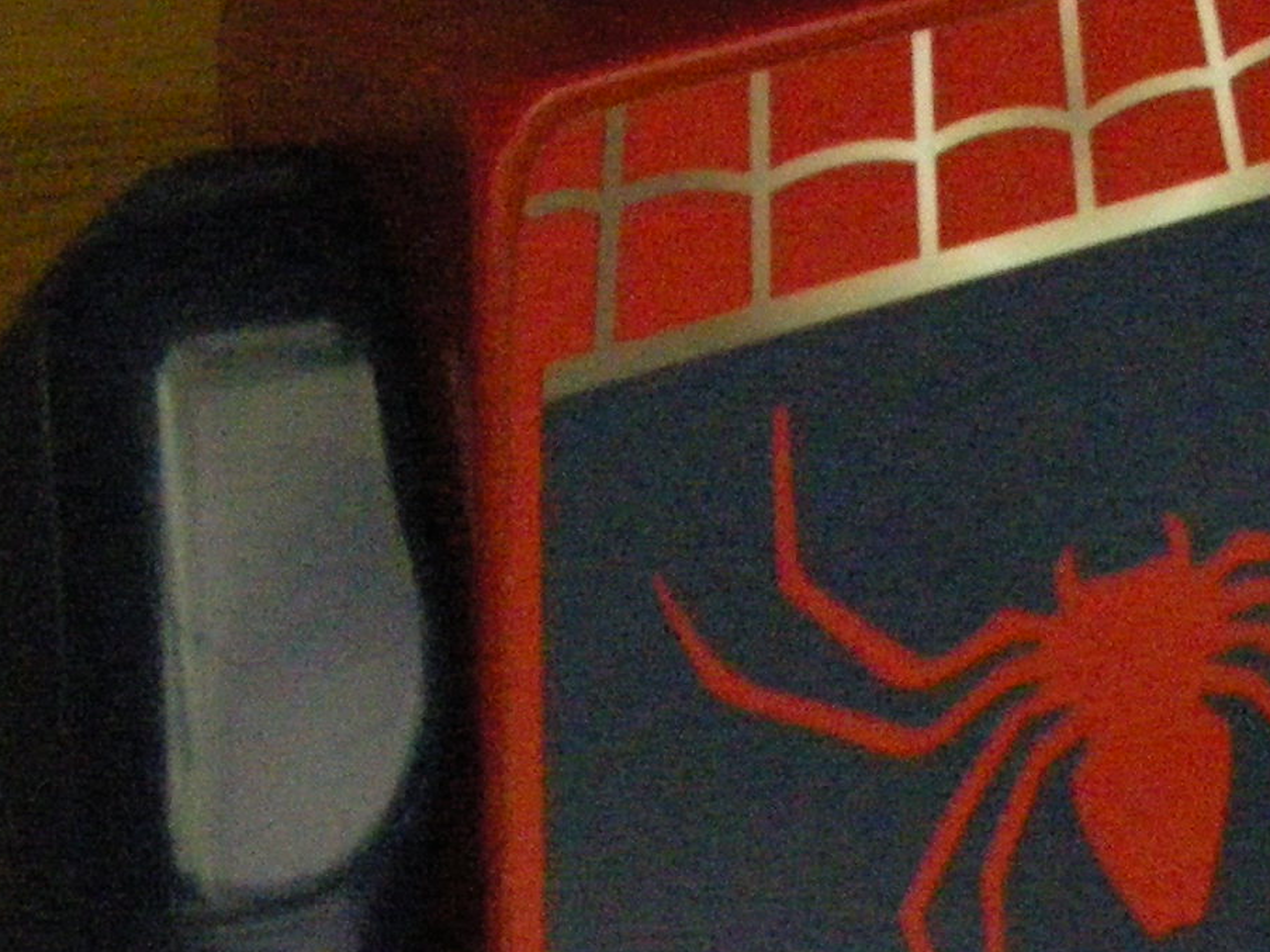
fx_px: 5686
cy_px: 477
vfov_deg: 9.6
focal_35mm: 155
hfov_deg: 12.0
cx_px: 2093
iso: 800
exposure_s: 1/8
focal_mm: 7.5
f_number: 2.7
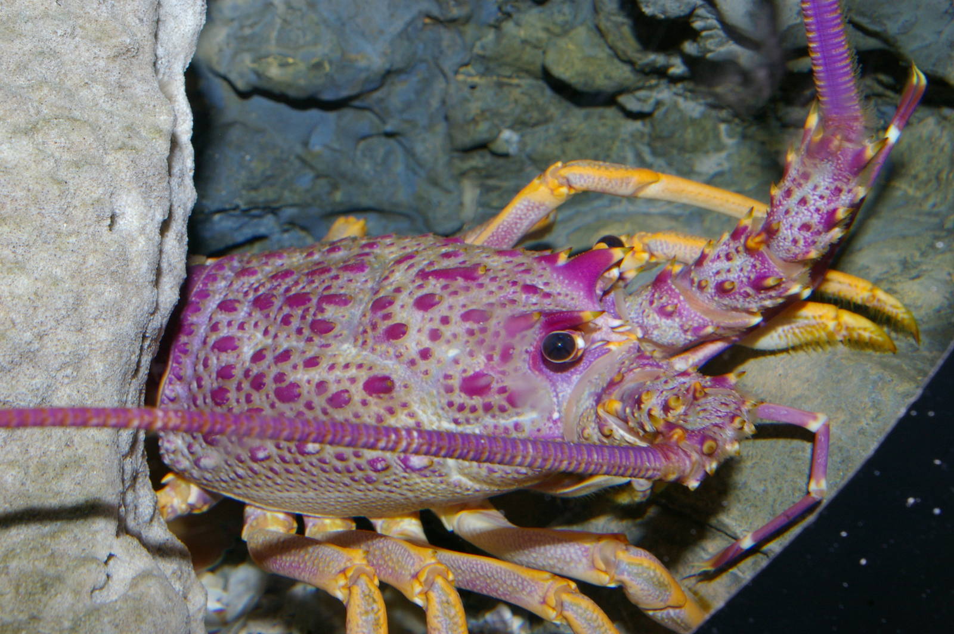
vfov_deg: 27.2
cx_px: 477
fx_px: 1311
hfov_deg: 40.0
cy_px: 317
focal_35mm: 50
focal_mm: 33
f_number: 16
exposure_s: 1/45
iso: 400
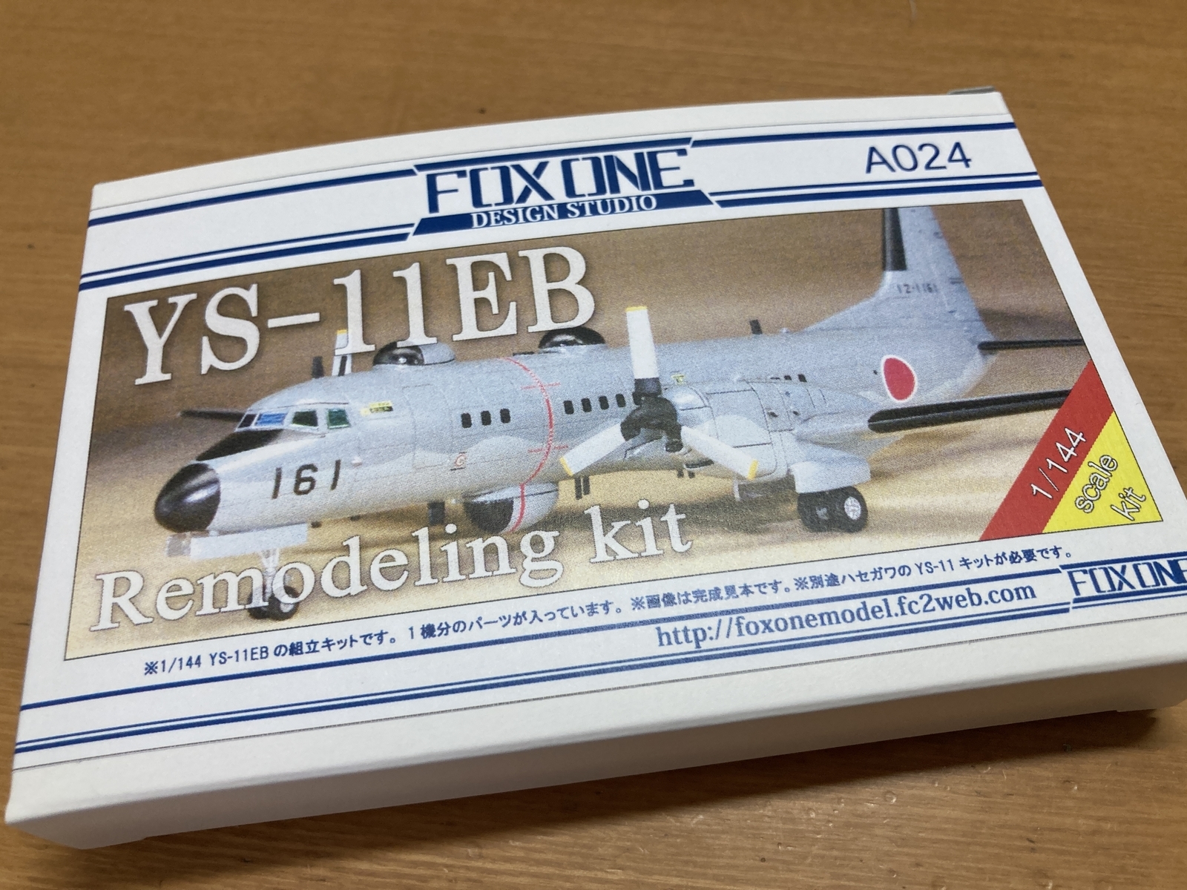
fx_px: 960
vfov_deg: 49.7
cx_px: 594
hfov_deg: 63.4
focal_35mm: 28
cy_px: 445
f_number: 1.8
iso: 64
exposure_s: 1/90
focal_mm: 3.99
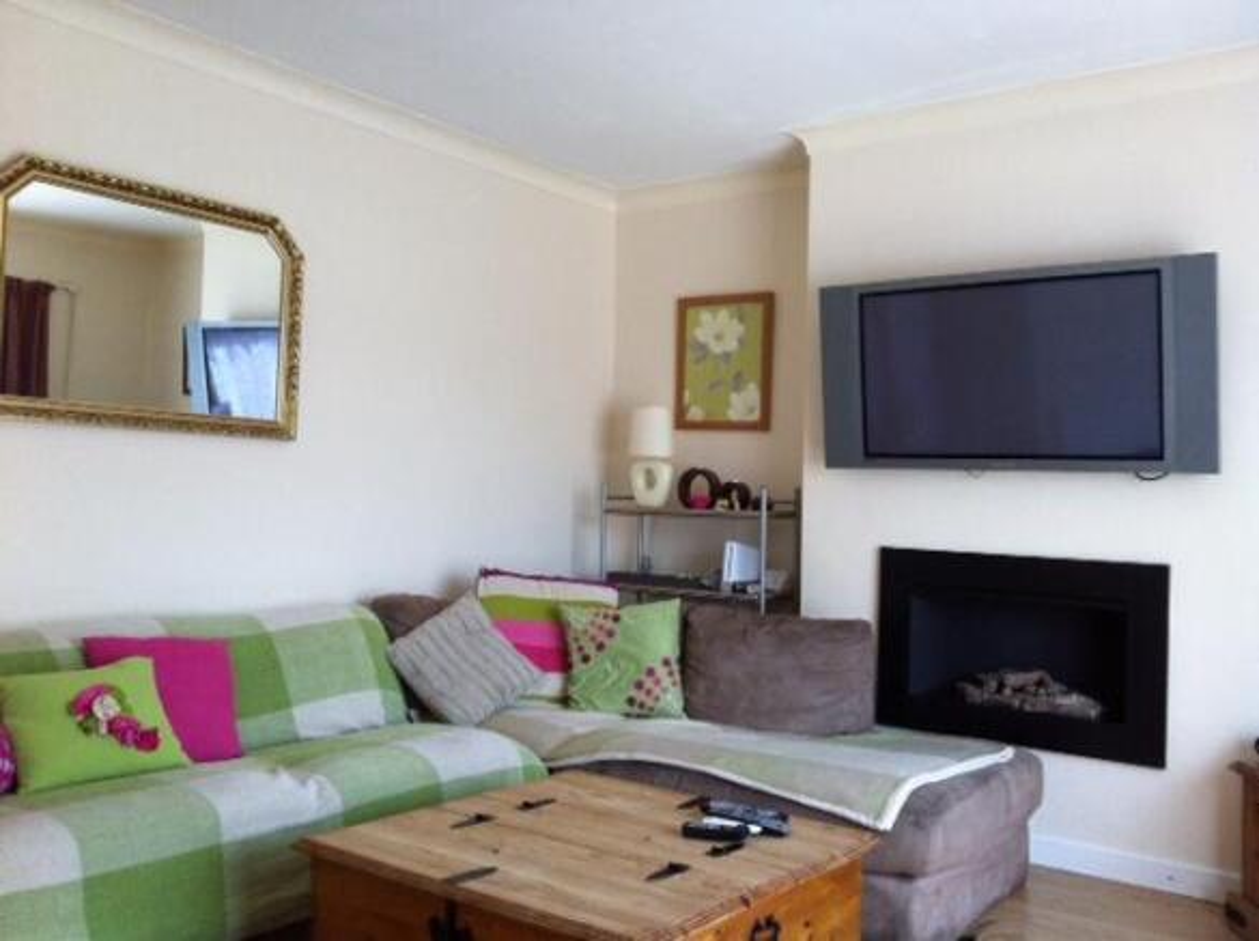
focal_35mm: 35
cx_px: 630
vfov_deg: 40.6
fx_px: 1271
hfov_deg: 52.7
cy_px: 470
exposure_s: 1/120
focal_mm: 3.85
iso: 125
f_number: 2.8
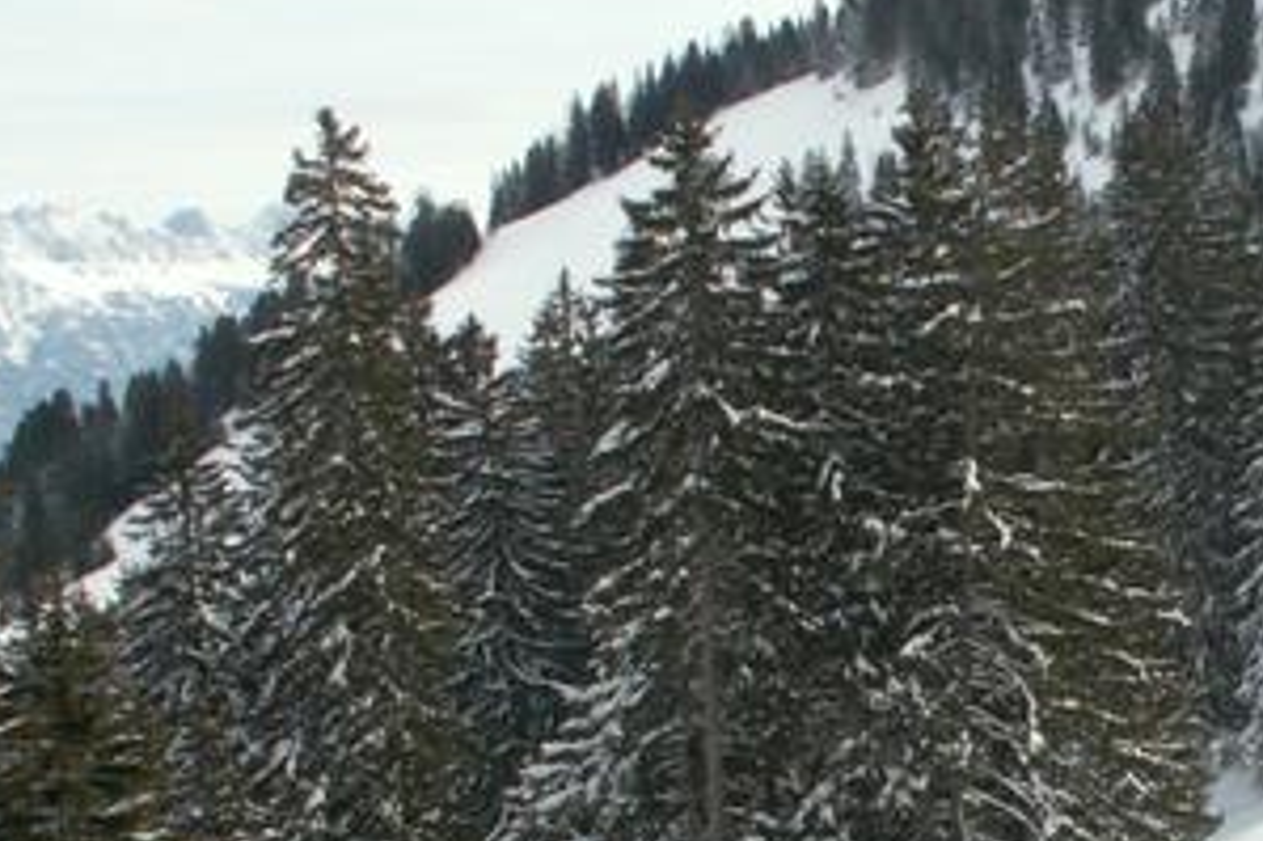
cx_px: 1162
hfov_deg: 25.1
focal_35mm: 78
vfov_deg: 17.1
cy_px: 833
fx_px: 2735
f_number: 6.3
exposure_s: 1/200
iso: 50
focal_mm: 5.86
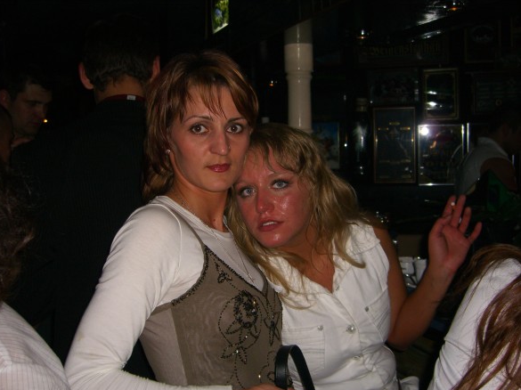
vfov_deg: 36.8
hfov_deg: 47.9
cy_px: 199
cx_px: 256
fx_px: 587
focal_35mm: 39
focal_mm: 7.9
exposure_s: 1/60
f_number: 2.8
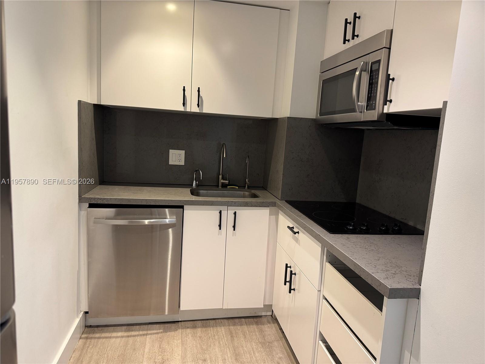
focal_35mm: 24
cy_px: 182
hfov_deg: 71.6
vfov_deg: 56.8
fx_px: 336
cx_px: 242
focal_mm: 6.76
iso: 250
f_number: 1.78
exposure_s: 1/60
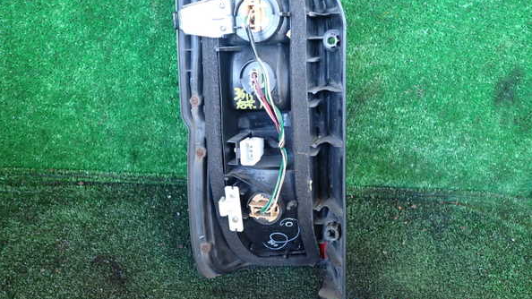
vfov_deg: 35.5
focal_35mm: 33
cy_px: 120
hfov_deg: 59.5
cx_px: 266
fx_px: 465
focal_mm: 5.4
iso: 320
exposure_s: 1/30
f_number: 2.3
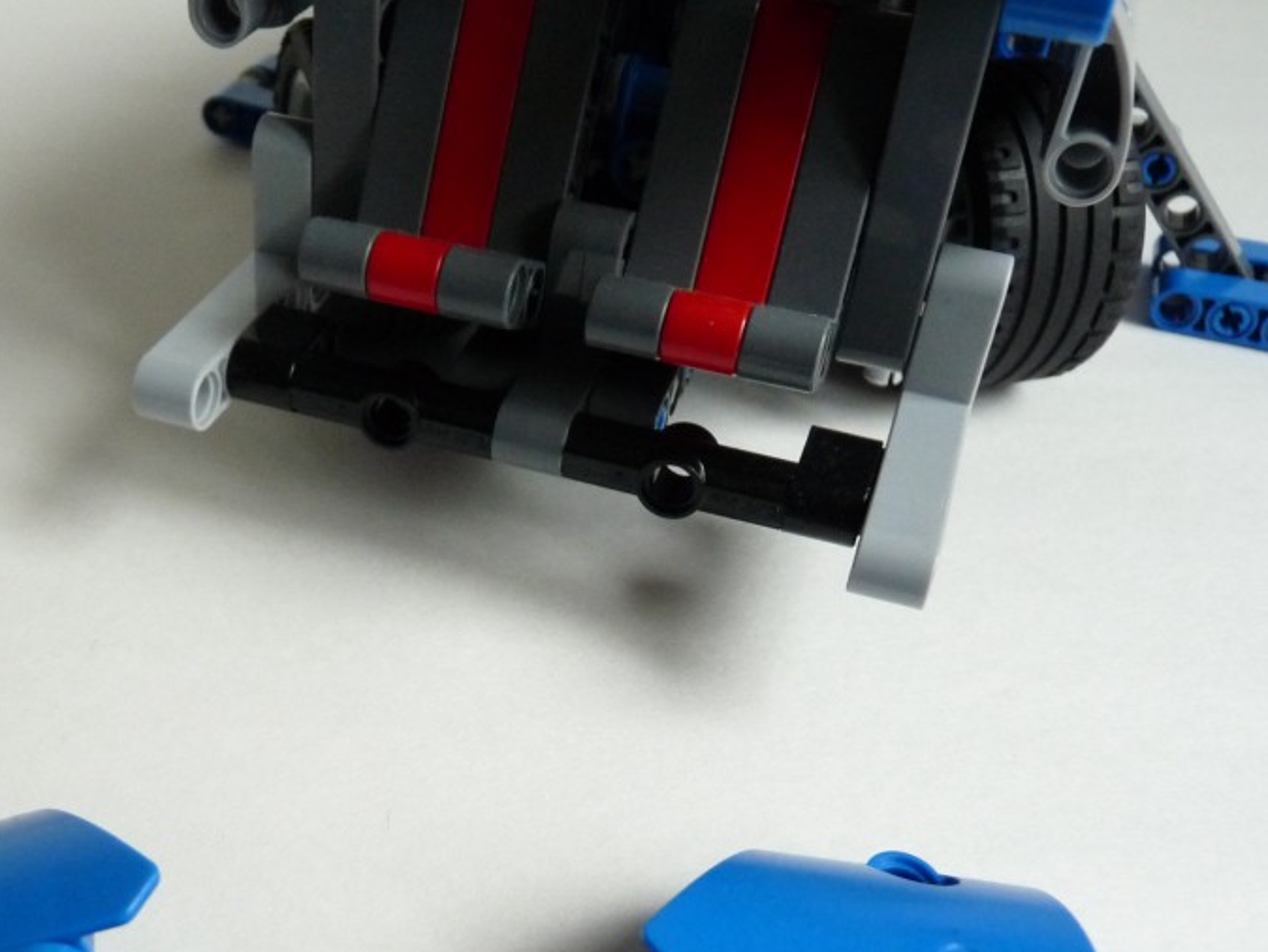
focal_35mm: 41
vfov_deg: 34.6
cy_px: 679
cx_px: 410
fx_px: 1502
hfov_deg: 45.0
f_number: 2.8
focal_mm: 4.8
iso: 400
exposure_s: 1/20
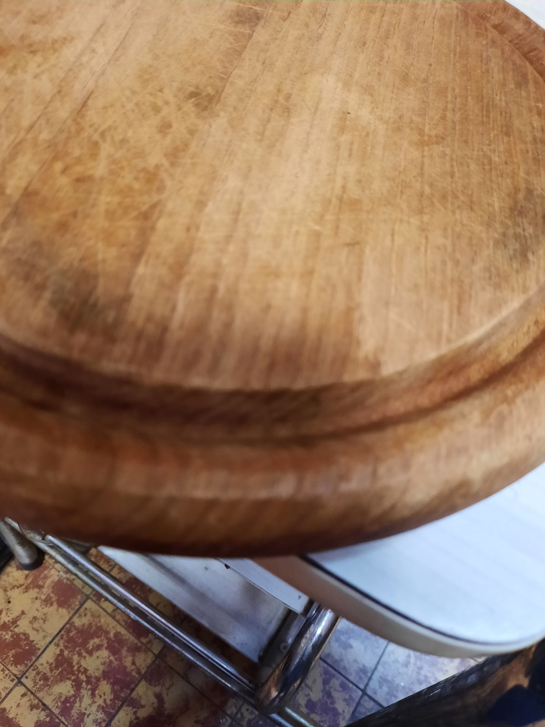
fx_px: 525
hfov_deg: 54.9
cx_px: 272
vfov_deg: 69.4
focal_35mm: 25
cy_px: 364
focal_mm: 4.6
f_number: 2
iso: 400
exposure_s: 1/25
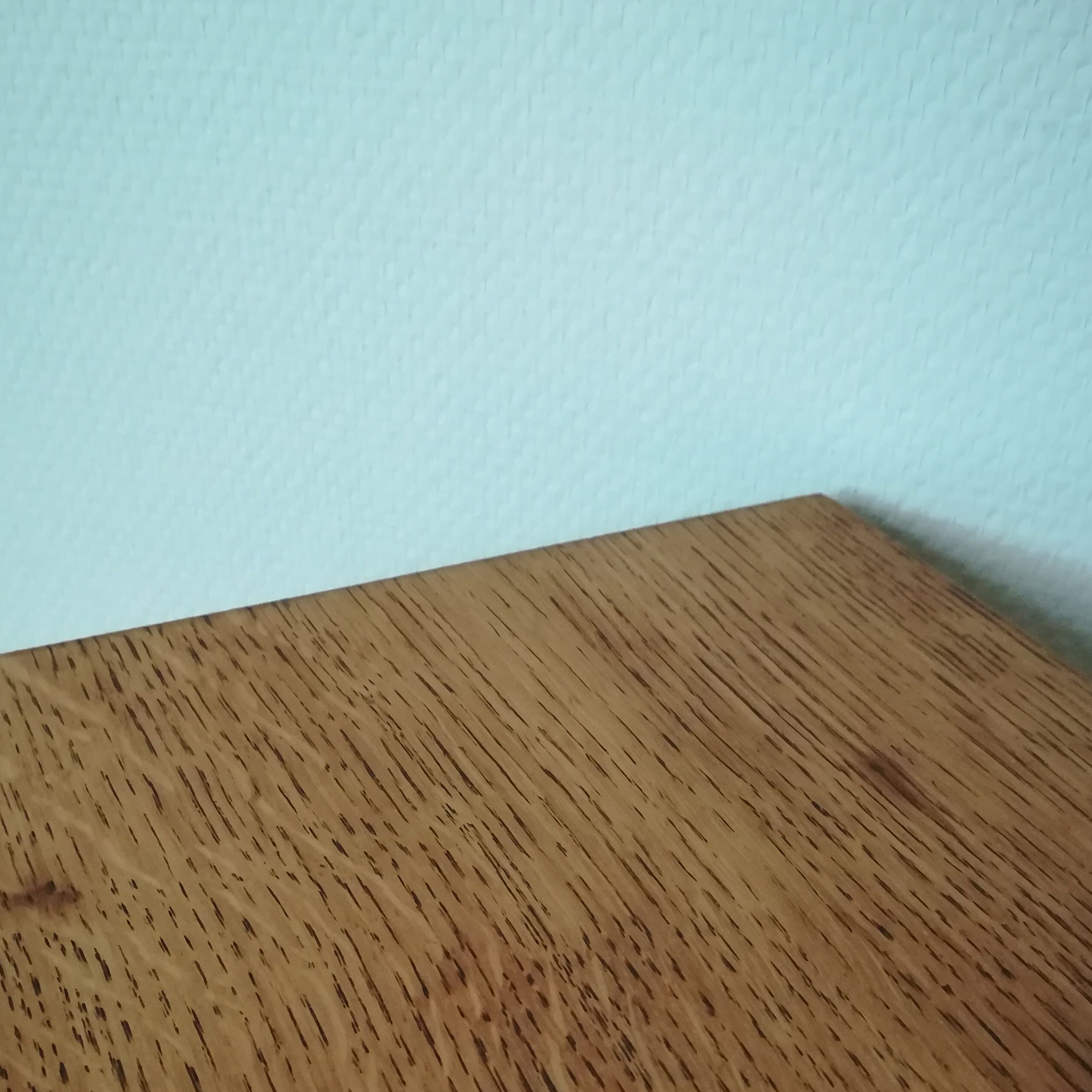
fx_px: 1285
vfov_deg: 44.4
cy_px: 826
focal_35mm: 36
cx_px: 478
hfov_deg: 45.9
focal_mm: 3.83
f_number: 2.2
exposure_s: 1/25
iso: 500
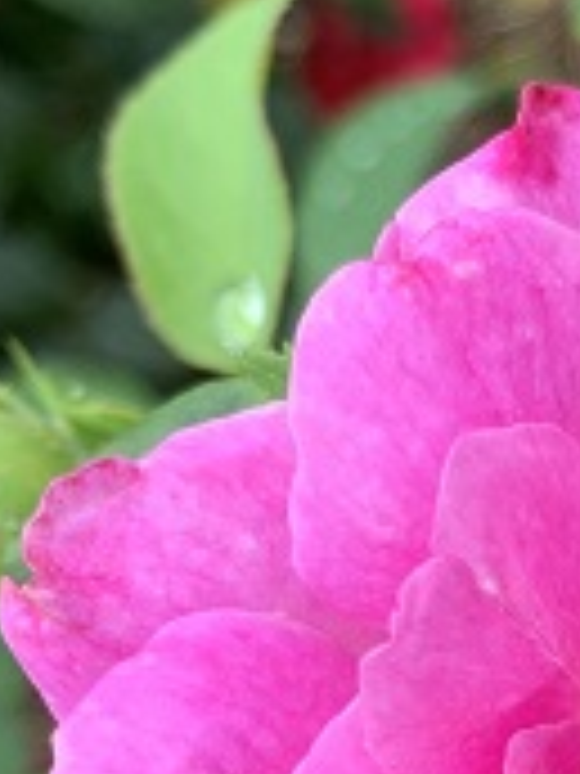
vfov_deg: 15.7
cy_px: 900
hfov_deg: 11.8
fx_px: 2703
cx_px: 814
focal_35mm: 121
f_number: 1.8
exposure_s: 1/229
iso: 25
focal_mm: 4.25
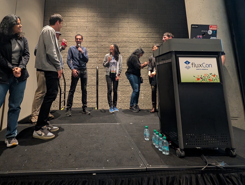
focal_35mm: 18
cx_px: 100
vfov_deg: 68.4
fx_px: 128
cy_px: 53
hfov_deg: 86.8
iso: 554
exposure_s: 1/40
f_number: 1.7
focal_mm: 2.02
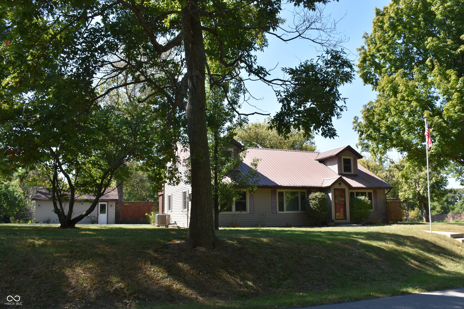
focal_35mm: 27
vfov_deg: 47.9
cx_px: 232
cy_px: 154
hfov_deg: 67.4
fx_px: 348
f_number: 8
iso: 500
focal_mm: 18
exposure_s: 1/500
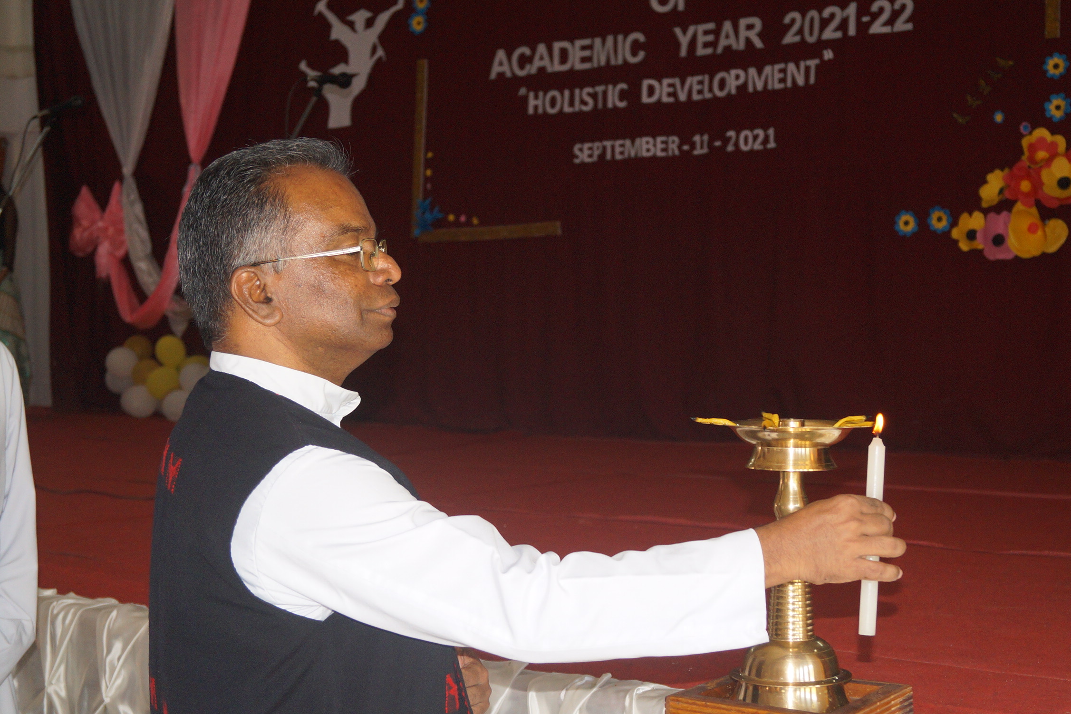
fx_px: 1517
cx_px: 631
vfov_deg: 26.5
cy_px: 402
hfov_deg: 38.8
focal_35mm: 51
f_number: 4.5
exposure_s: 1/160
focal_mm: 28
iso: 800
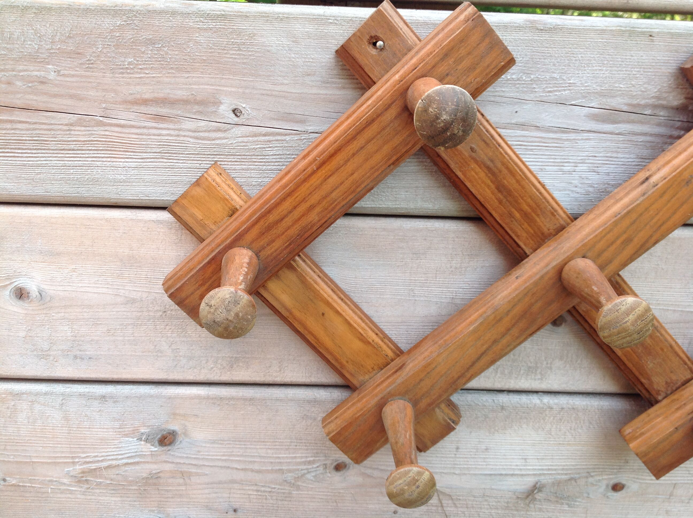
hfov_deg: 52.7
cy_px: 259
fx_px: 700
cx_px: 346
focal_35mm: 35
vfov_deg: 40.6
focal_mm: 4.28
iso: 50
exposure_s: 1/176
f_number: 2.4
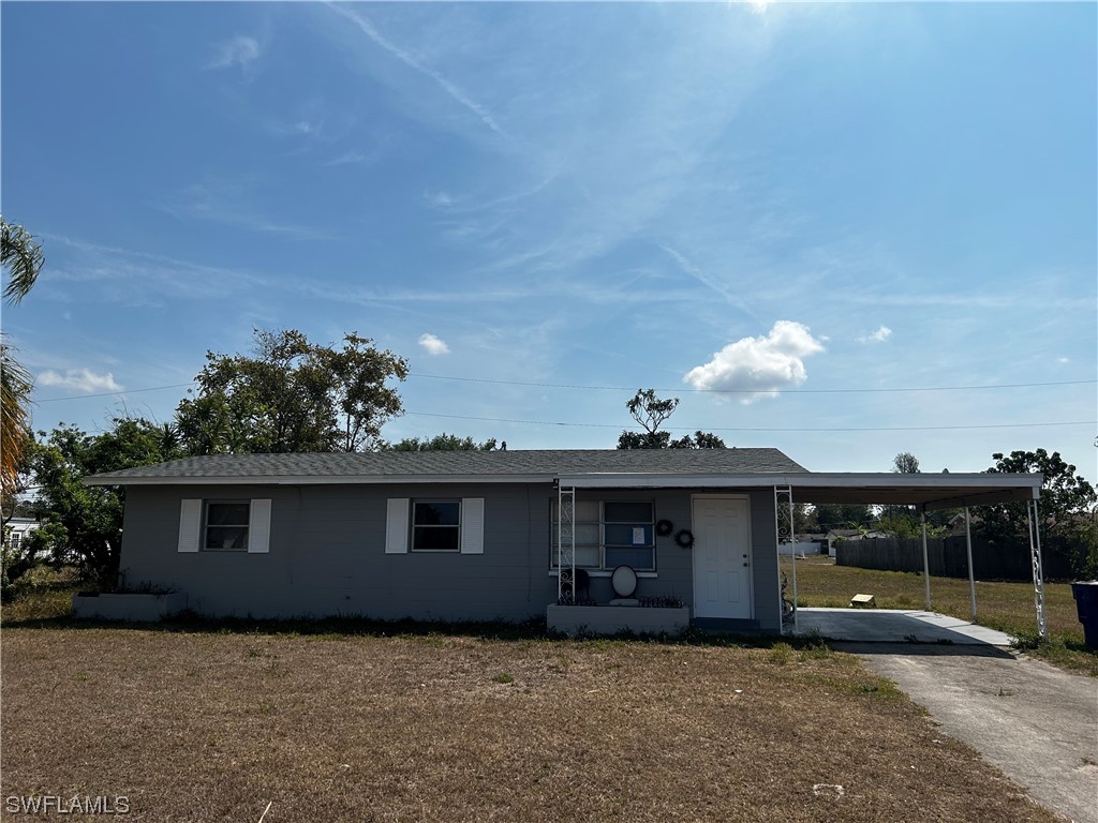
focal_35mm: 26
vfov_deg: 53.1
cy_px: 412
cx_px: 549
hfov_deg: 67.3
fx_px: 825
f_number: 1.5
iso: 50
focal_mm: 5.7
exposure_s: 1/8696
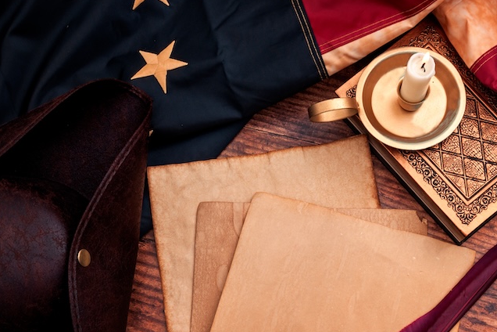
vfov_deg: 20.5
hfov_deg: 30.5
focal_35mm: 66
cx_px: 231
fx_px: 911
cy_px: 238
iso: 100
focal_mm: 28
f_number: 9
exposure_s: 1/125
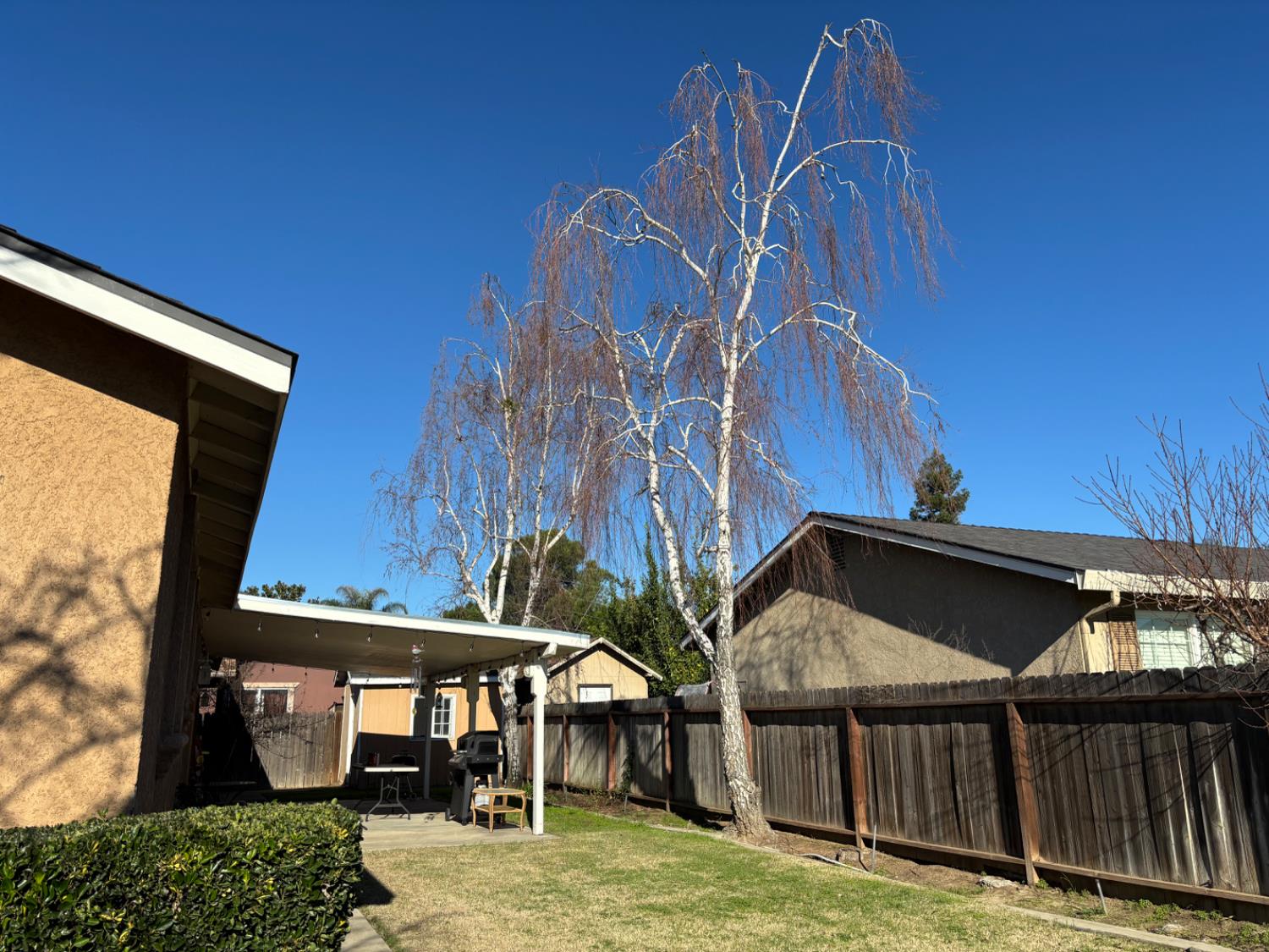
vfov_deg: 53.1
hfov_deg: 67.3
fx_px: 953
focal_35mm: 26
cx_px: 634
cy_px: 476
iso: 50
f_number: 1.6
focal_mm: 5.96
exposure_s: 1/3534
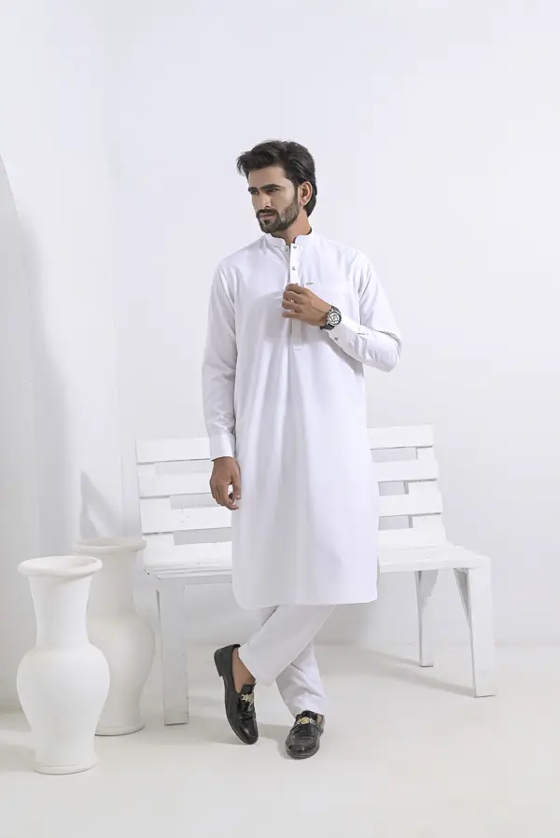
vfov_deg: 39.6
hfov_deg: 27.0
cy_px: 419
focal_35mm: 50
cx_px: 280
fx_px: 1165
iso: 250
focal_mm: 50
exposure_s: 1/160
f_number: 5.6
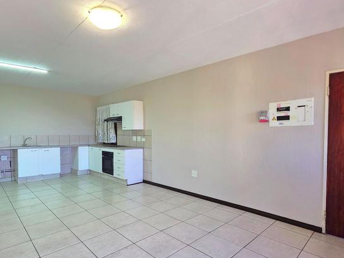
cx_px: 152
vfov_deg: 68.6
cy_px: 141
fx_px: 189
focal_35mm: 19
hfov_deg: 84.3
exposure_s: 1/100
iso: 250
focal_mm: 2.2
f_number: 1.9
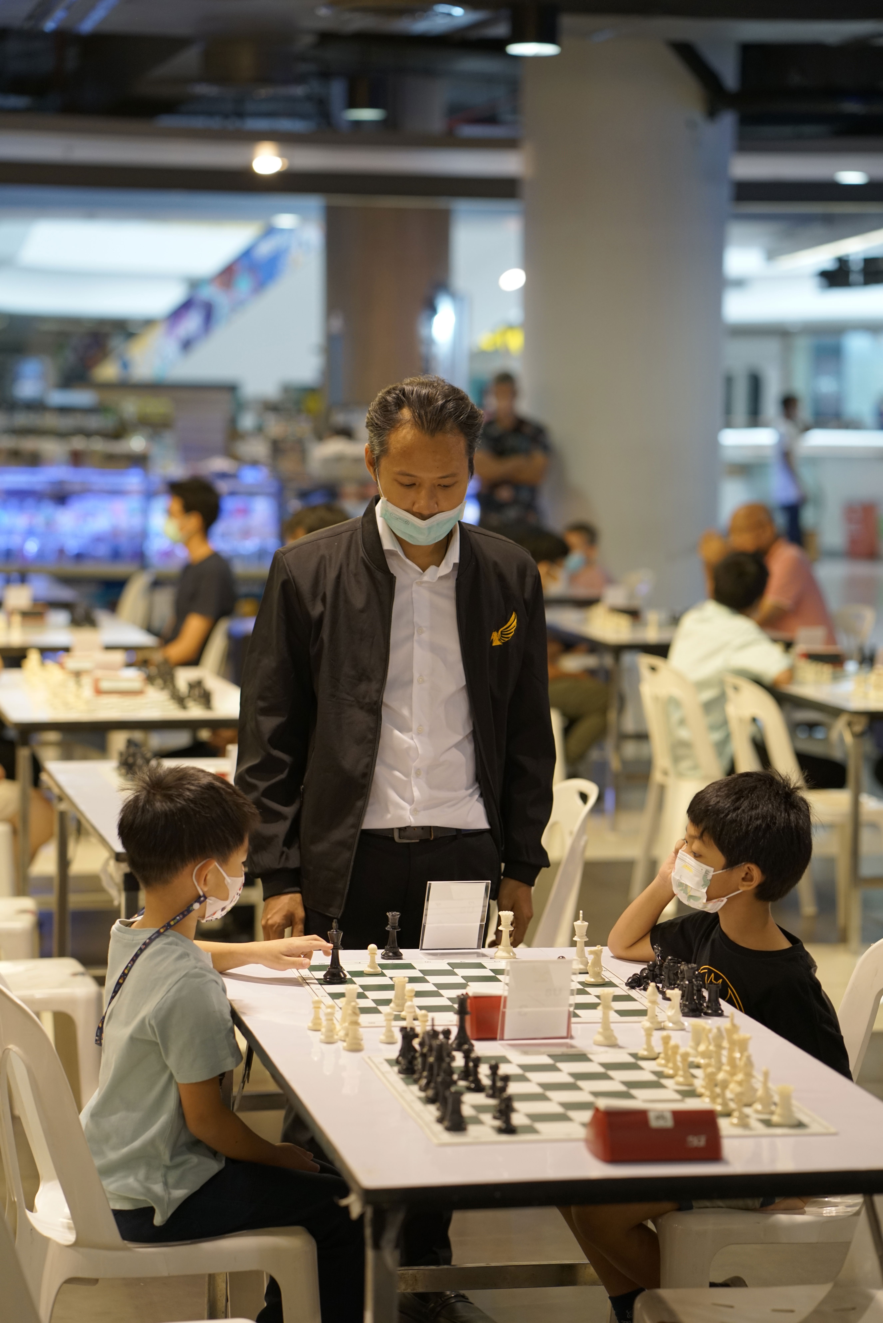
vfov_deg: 23.9
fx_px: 3126
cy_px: 662
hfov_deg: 16.1
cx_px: 442
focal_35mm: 85
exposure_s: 1/125
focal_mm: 85
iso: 1000
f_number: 2.5
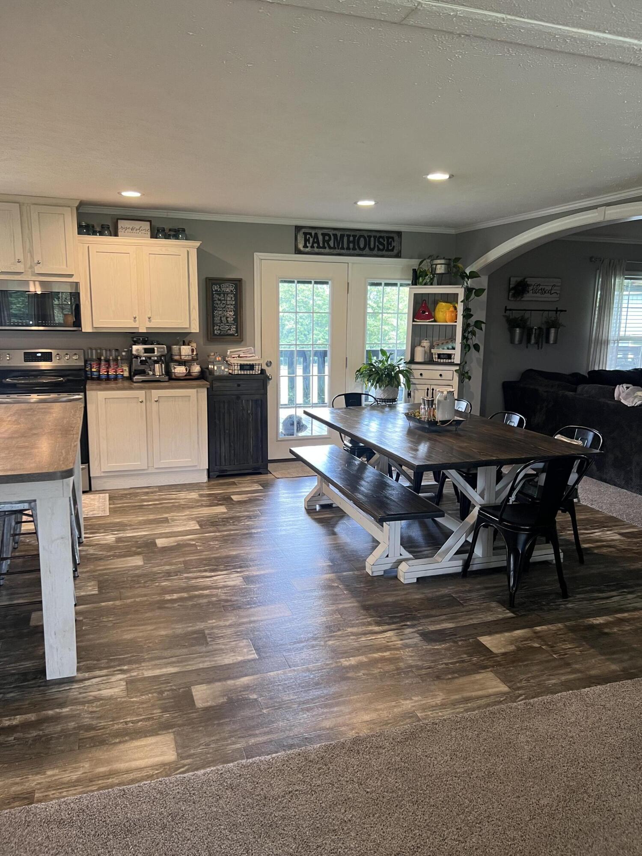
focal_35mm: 26
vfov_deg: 67.3
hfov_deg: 53.1
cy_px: 428
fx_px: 643
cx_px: 321
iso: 100
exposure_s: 1/60
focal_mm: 5.7
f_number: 1.5
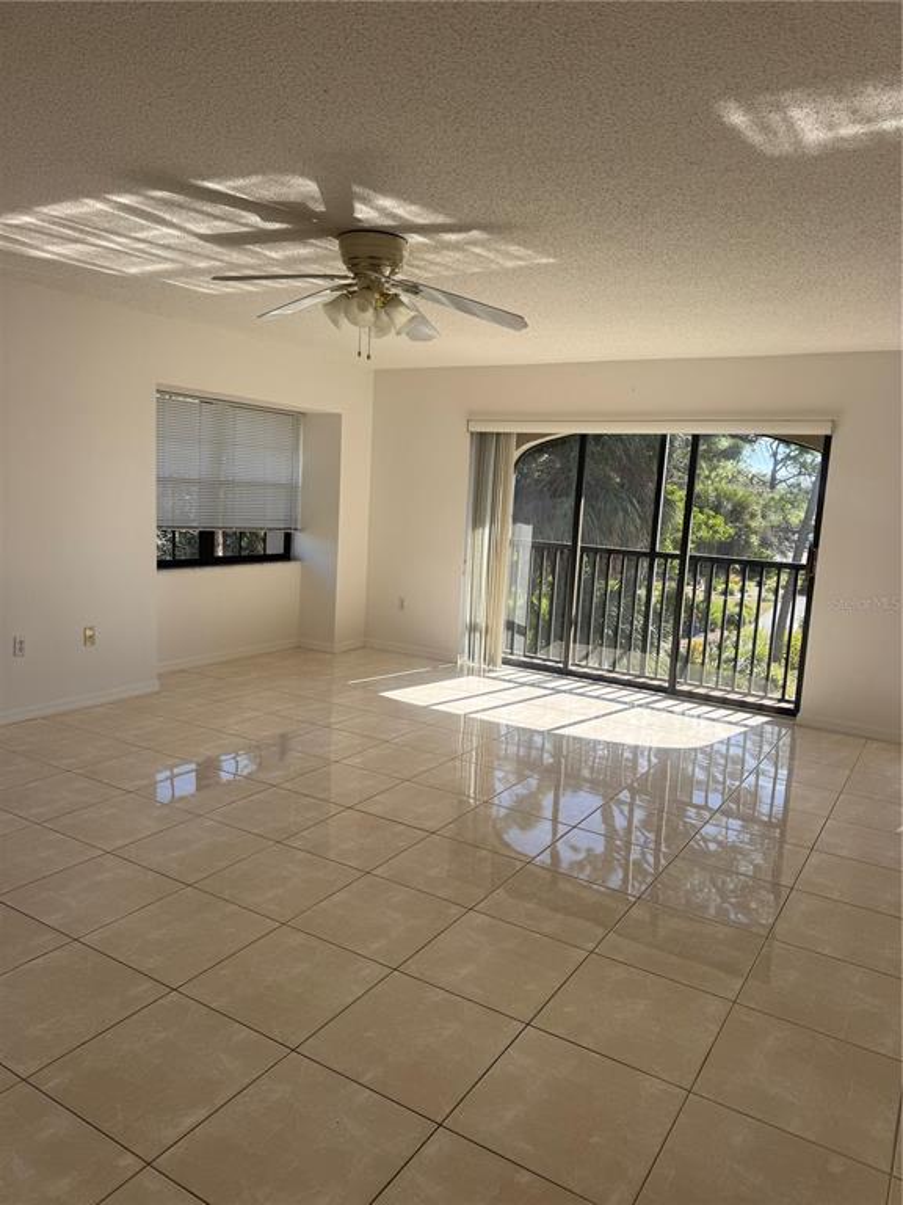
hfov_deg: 56.8
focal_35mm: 24
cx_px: 452
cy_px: 602
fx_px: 835
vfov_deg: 71.6
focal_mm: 6.76
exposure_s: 1/633
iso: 80
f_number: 1.78
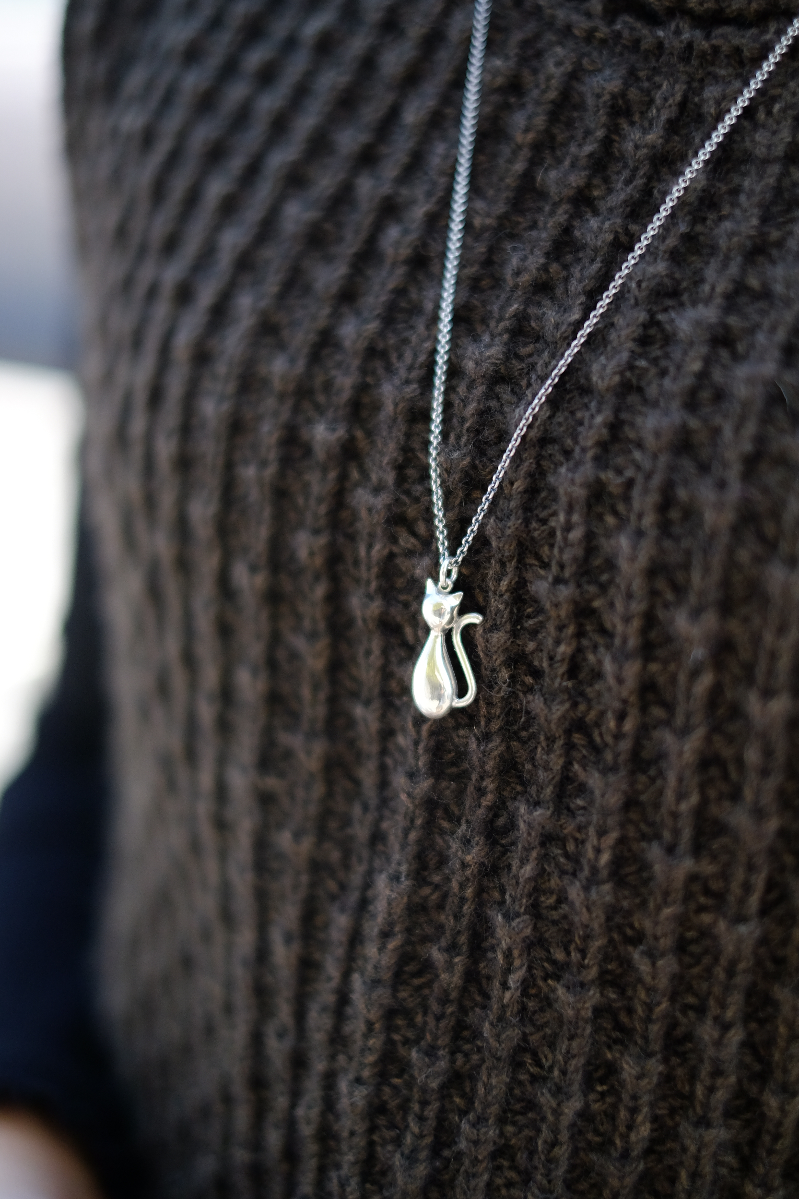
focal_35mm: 53
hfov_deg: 25.5
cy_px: 600
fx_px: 1764
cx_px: 400
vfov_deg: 37.5
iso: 640
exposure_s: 1/4000
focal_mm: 35
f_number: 1.4
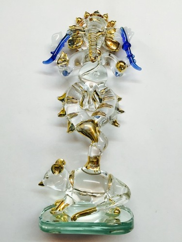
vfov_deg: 61.7
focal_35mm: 29
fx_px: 203
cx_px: 91
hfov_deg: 48.2
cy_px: 121
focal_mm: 4.15
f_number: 2.2
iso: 40
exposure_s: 1/33
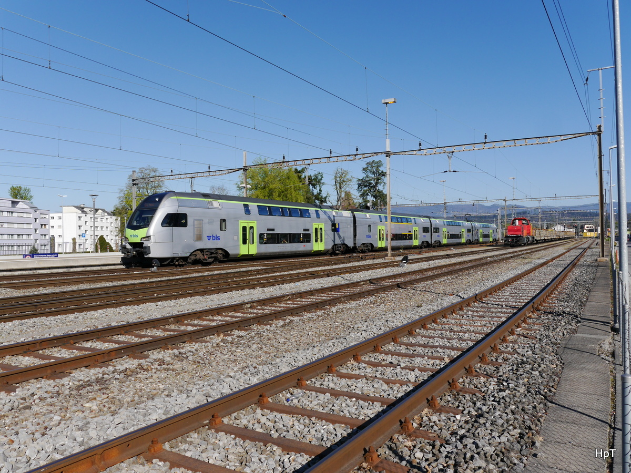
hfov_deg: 63.4
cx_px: 316
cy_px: 236
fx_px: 510
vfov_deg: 49.7
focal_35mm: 28
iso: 160
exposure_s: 1/500
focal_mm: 14
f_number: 8
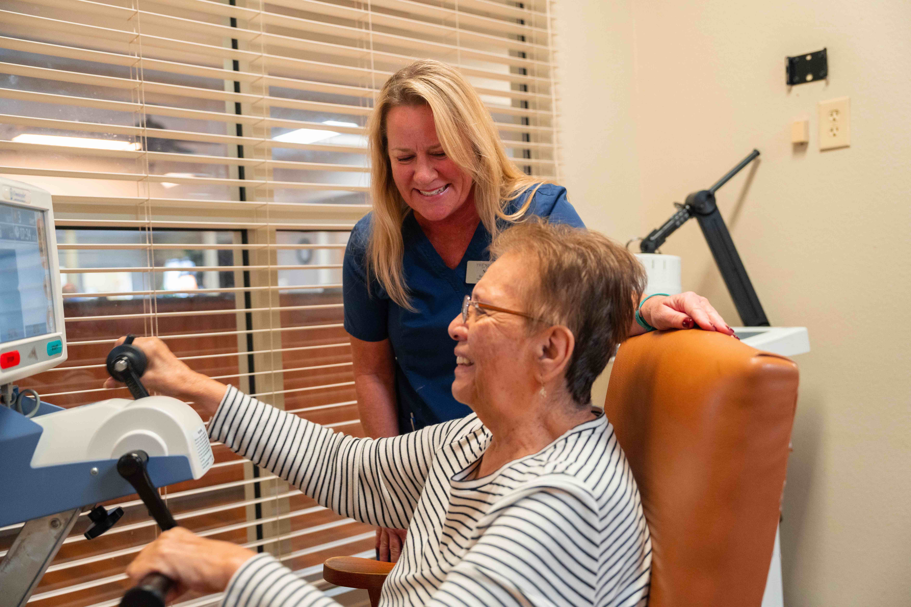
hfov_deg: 54.4
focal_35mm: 35
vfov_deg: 37.9
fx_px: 886
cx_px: 456
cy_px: 304
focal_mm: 35
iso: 2000
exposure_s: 1/125
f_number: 2.8
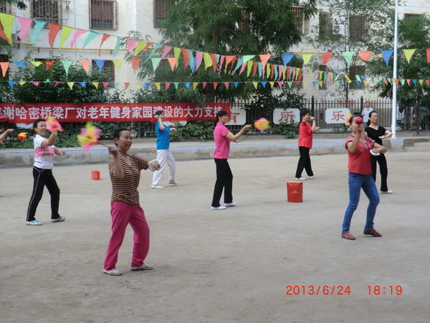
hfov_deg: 34.9
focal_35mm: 55
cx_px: 215
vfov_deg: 26.6
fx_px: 683
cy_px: 162
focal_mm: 9.8
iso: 64
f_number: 4.2
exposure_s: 1/125
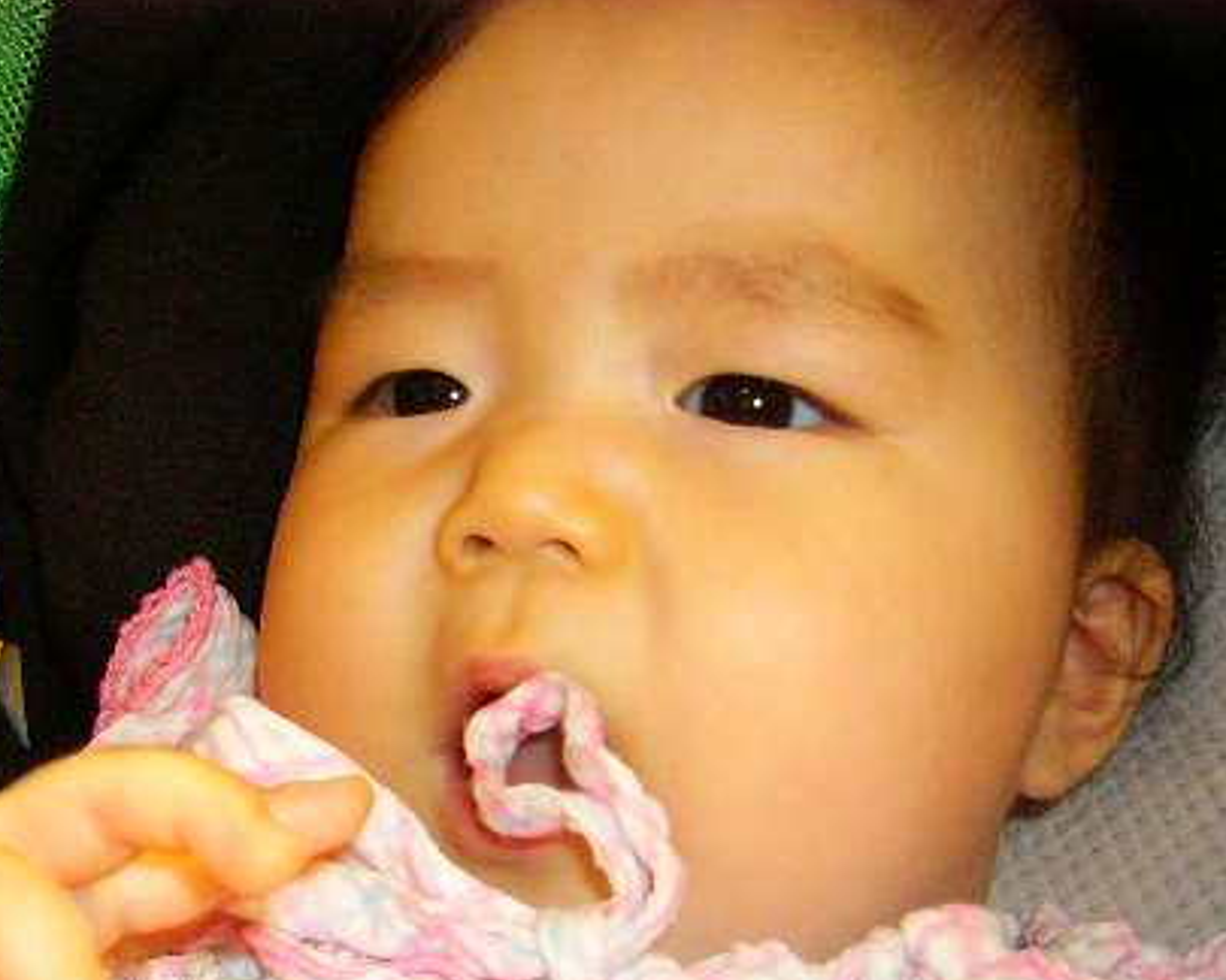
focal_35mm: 54
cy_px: 711
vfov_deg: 27.8
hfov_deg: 34.6
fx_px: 1959
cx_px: 463
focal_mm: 5.8
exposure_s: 1/60
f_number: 2.8
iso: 400
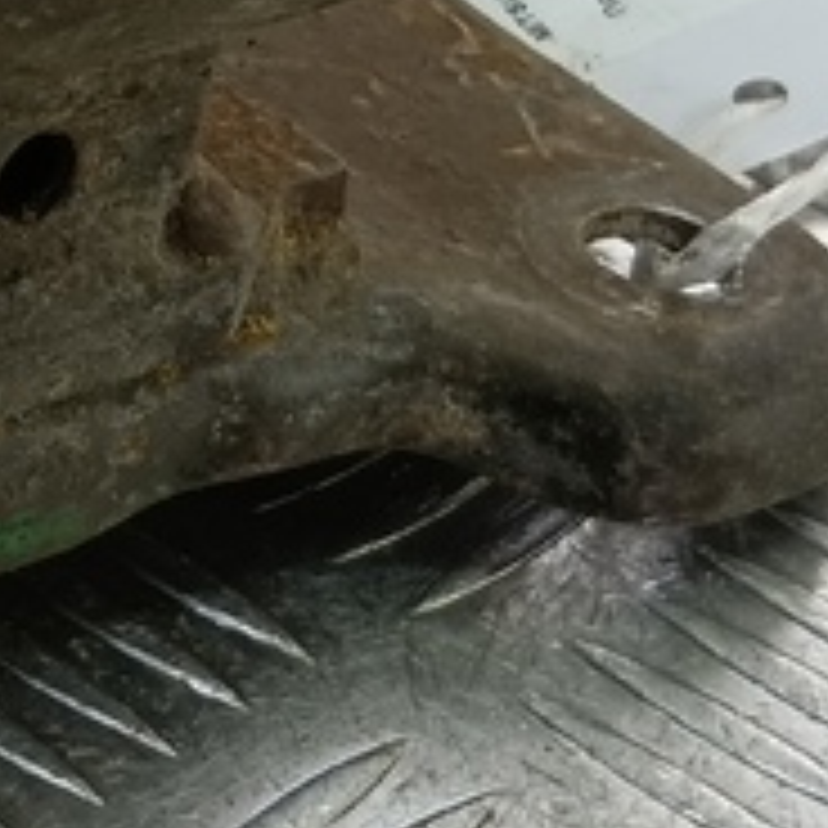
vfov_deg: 15.4
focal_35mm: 113
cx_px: -333
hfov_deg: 14.6
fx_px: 3058
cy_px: 220
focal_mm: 4.11
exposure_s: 1/100
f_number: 1.6
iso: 115
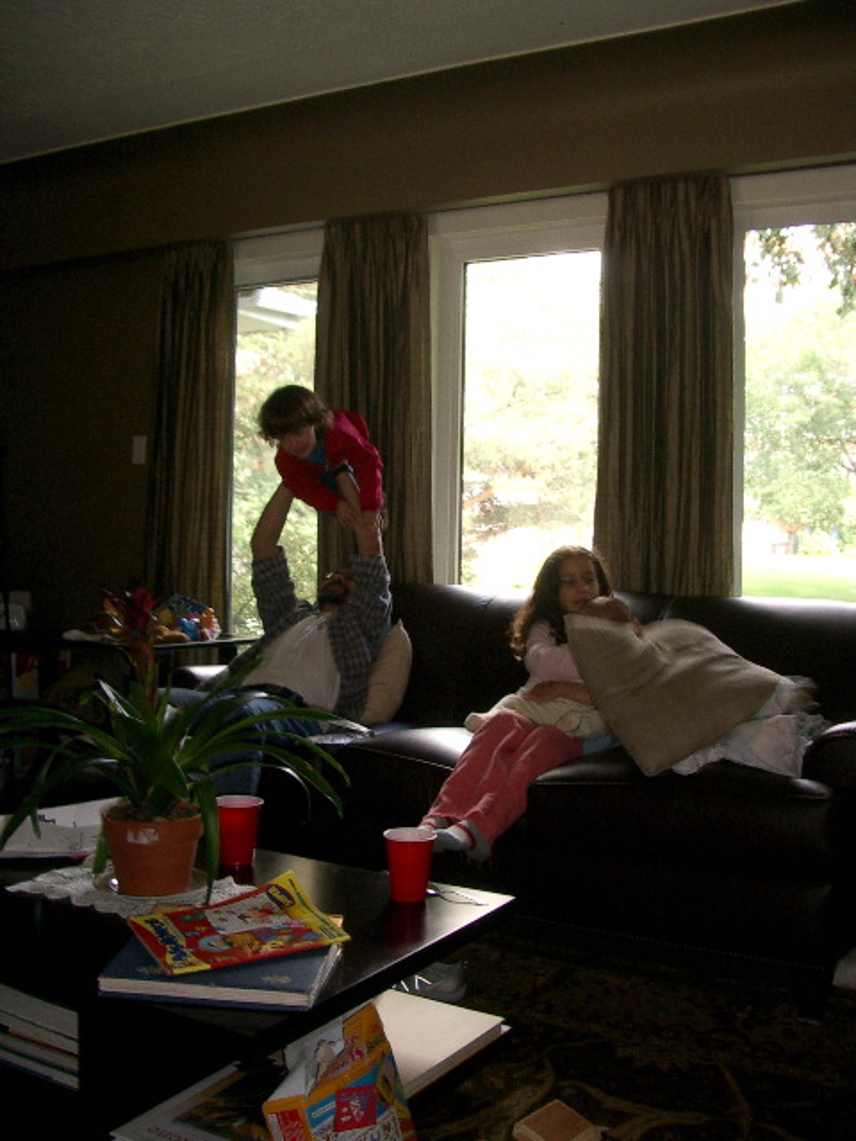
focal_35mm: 35
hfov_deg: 40.7
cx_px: 428
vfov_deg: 52.6
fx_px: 1154
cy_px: 570
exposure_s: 1/40
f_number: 2.6
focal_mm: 5.8
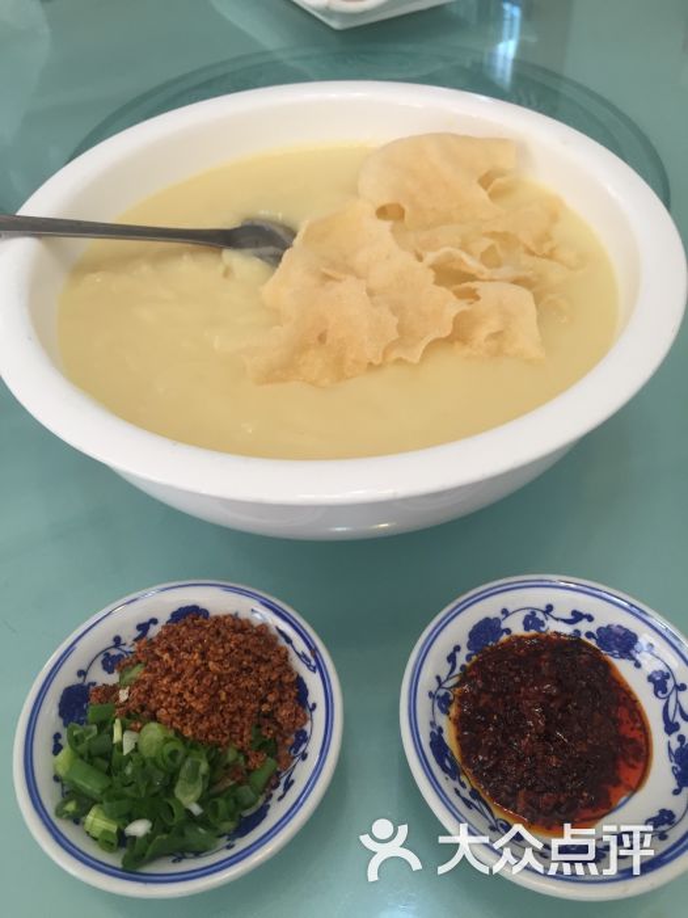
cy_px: 459
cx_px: 344
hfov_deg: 48.2
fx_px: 769
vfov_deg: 61.7
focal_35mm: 29
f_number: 2.2
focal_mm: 4.15
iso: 32
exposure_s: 1/30
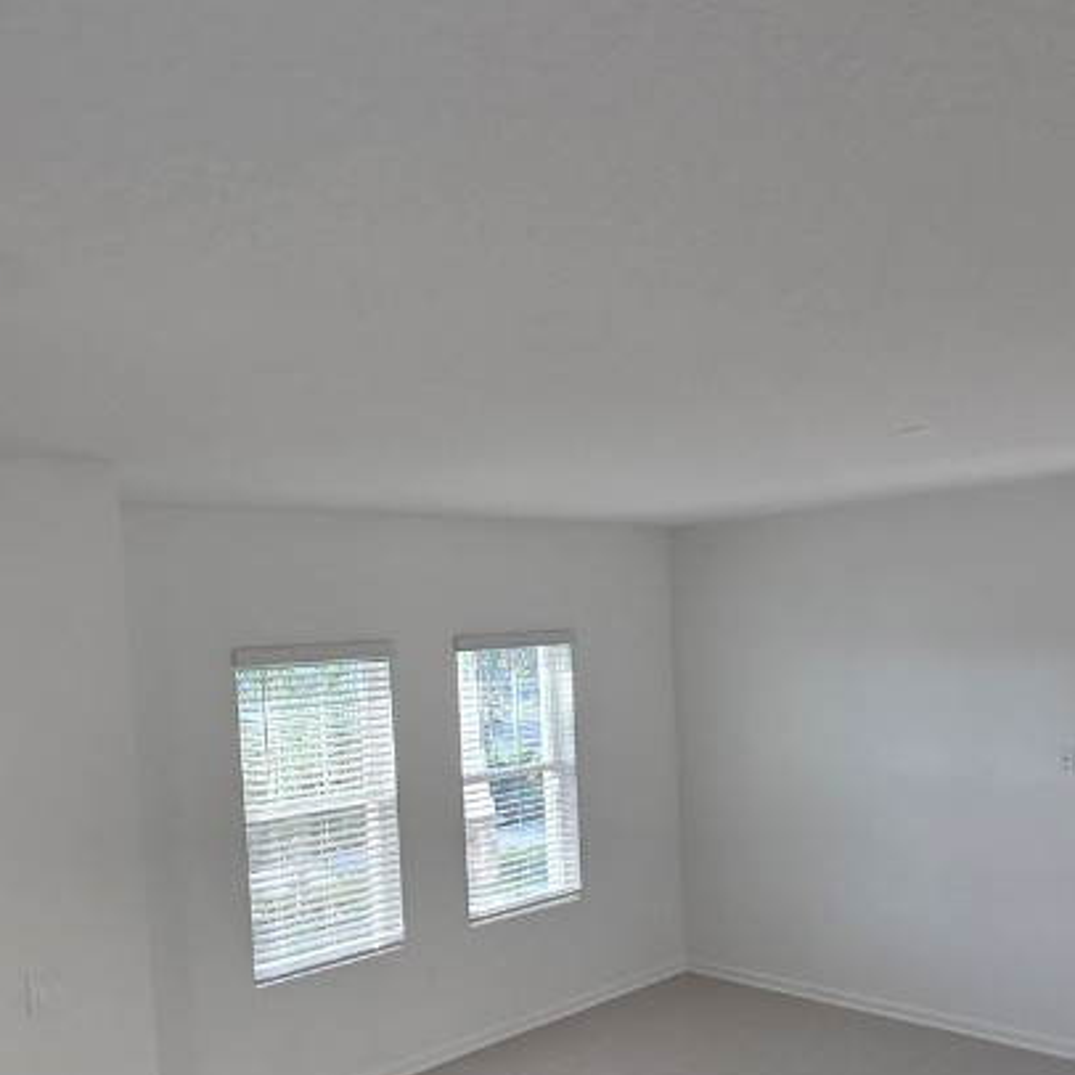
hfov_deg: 54.7
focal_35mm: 29
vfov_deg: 54.6
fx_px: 1019
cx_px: 379
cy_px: 712
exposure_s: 1/120
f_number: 2.2
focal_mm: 2.2
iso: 80
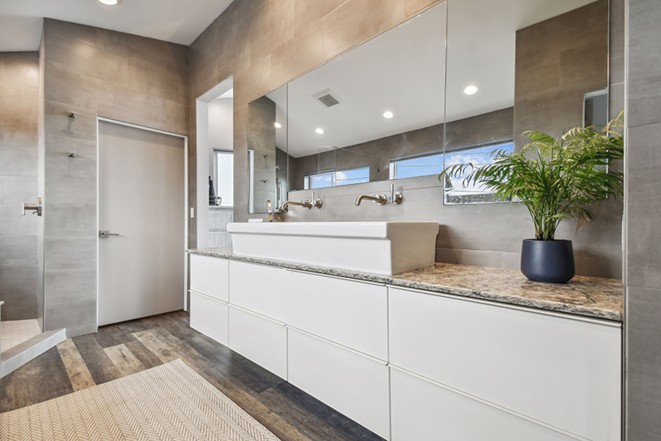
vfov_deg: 77.3
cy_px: 220
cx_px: 330
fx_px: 275
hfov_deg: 100.4
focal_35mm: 15
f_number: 7.1
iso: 100
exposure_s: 1/125
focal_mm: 10
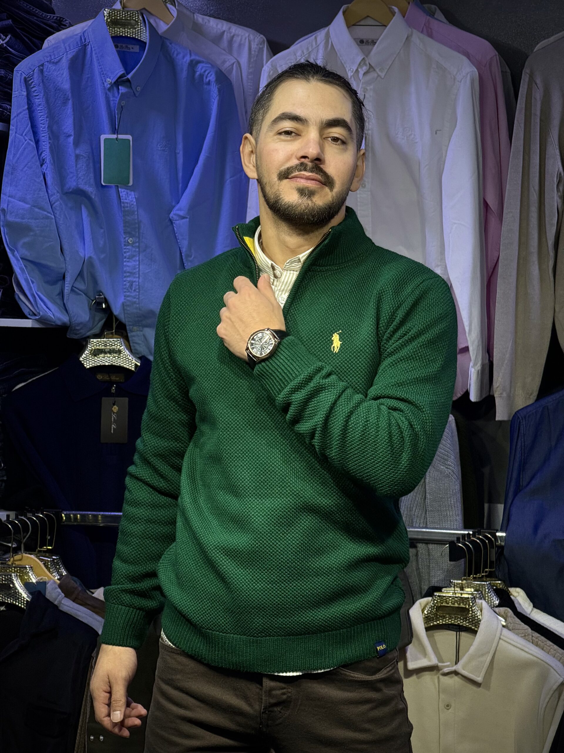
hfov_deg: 12.3
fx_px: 2607
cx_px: 282
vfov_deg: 16.4
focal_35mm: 120
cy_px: 376
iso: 64
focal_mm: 15.66
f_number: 2.8
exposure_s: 1/100
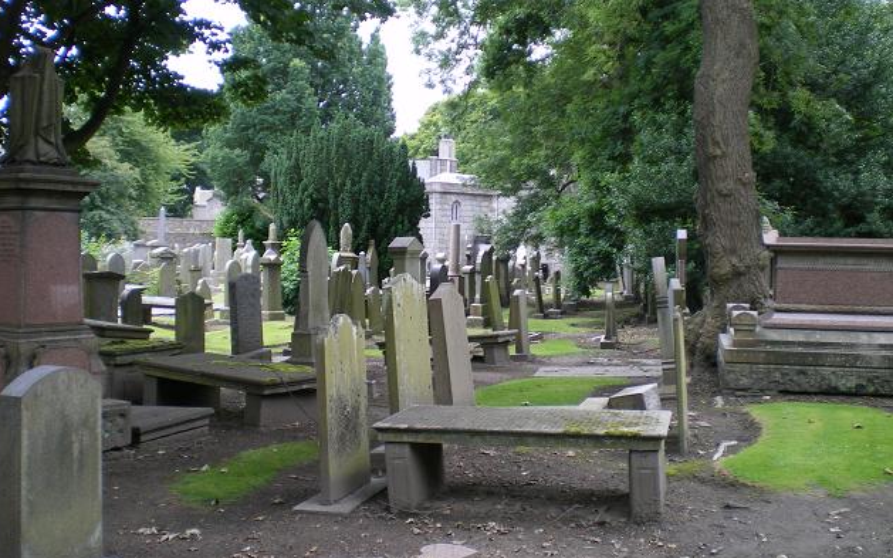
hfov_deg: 48.2
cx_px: 442
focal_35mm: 41
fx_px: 998
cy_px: 271
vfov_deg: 31.2
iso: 64
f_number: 3.1
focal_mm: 6.3
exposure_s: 1/50
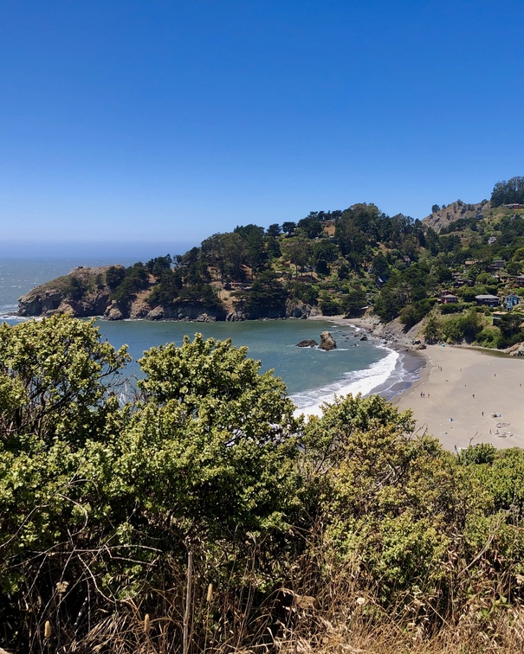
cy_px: 330
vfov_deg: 49.1
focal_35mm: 37
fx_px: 717
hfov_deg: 38.5
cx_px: 427
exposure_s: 1/1453
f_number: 1.8
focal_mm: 3.99
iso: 20
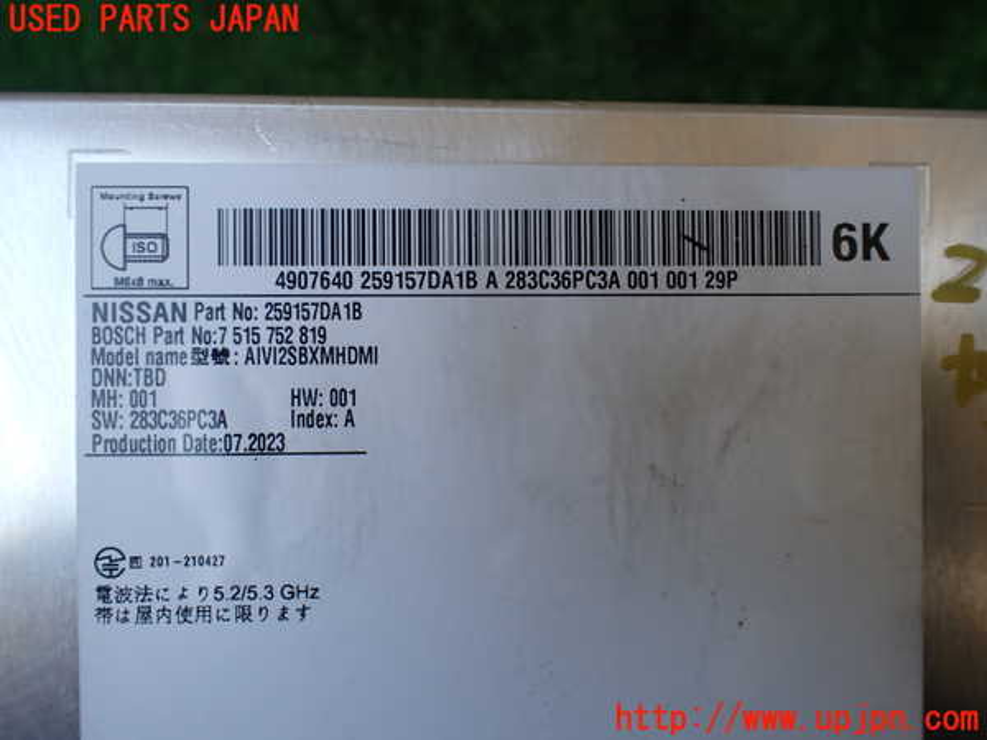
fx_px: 855
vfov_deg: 46.8
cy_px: 370
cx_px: 494
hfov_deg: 60.0
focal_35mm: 30
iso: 100
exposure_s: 1/125
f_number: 2.3
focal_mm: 5.4
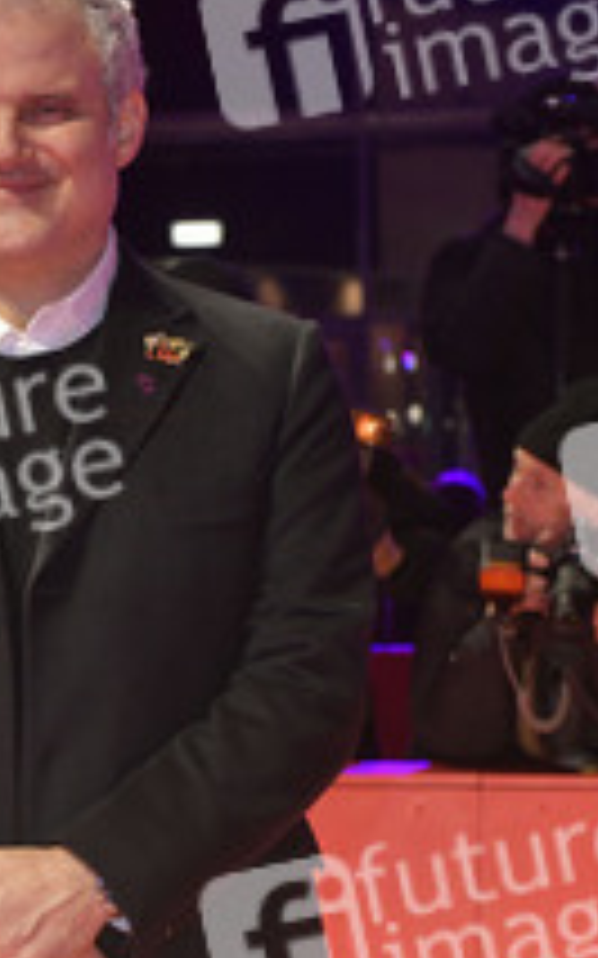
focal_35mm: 134
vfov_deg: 15.5
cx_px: 22
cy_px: 697
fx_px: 3497
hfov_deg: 9.7
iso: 2000
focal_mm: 70
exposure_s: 1/250
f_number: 6.3
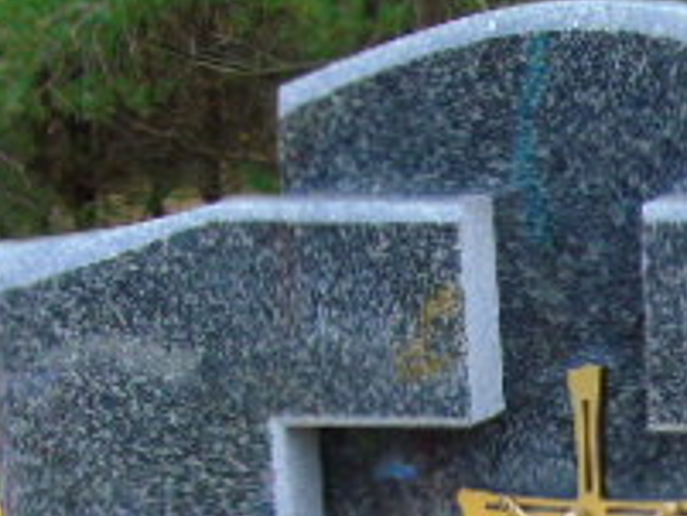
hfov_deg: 11.2
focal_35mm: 172
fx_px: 3416
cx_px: 937
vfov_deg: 8.4
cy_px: 817
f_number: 4.3
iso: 100
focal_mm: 9.6
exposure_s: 1/30
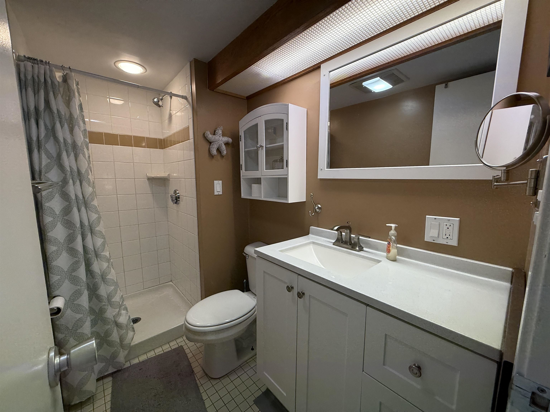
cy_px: 206
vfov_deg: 85.7
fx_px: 222
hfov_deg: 102.1
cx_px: 275
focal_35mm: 14
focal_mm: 2.22
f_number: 2.2
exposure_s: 1/120
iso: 200
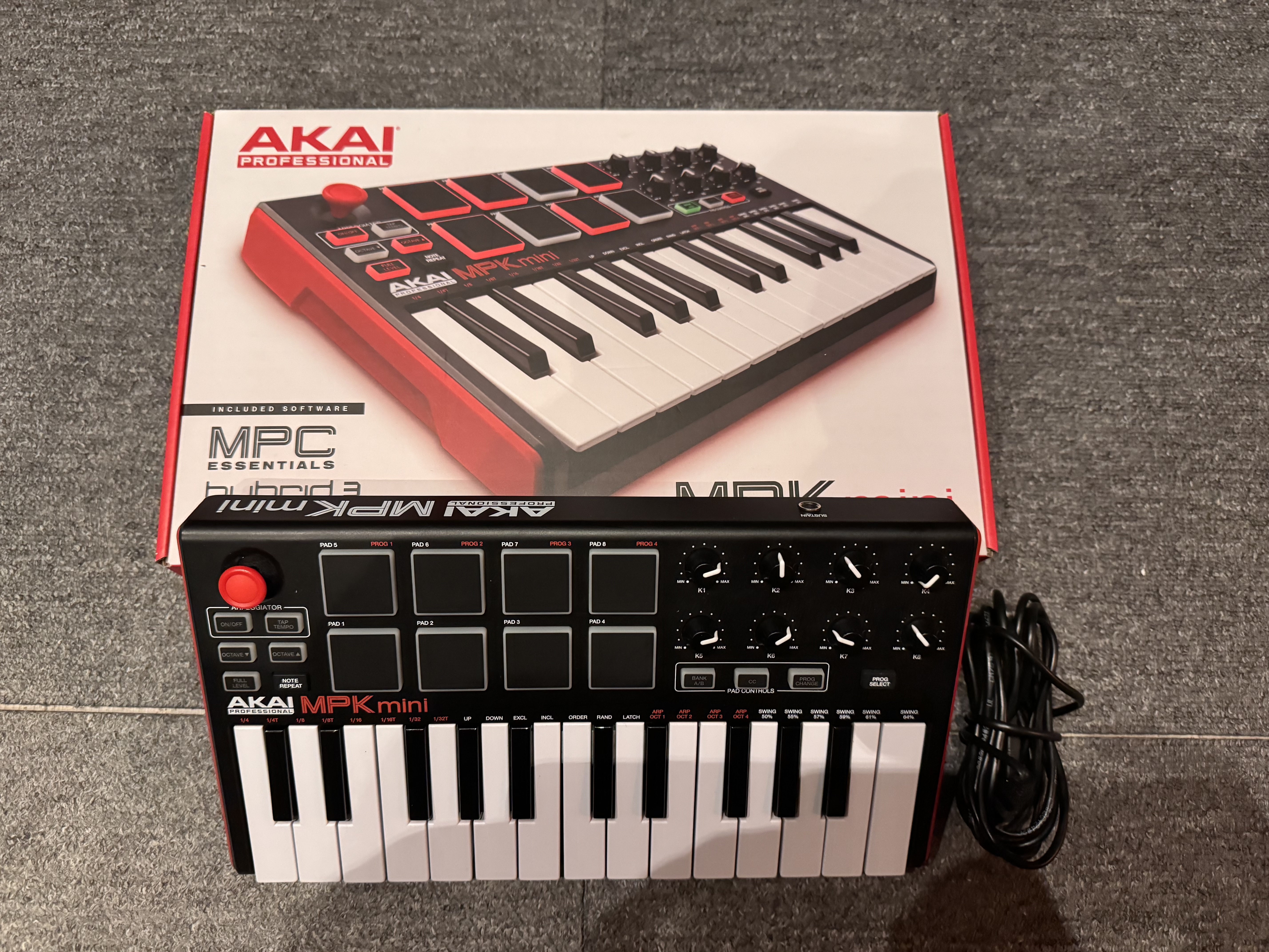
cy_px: 476
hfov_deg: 71.6
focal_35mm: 24
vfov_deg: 56.8
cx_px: 634
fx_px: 880
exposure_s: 1/58
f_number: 1.78
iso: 800
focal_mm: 6.76
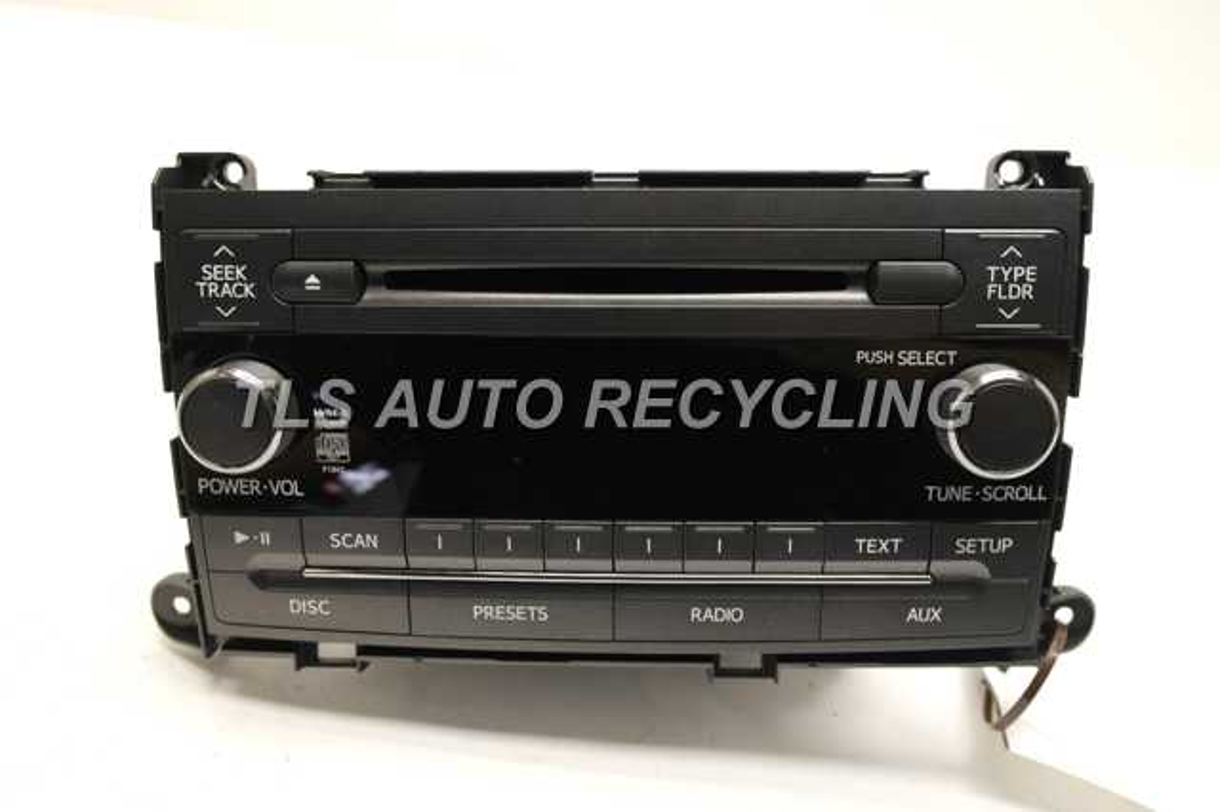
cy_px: 406
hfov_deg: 62.0
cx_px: 610
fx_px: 1016
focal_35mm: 30
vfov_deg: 43.6
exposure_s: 1/100
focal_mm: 20
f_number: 3.5
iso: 100
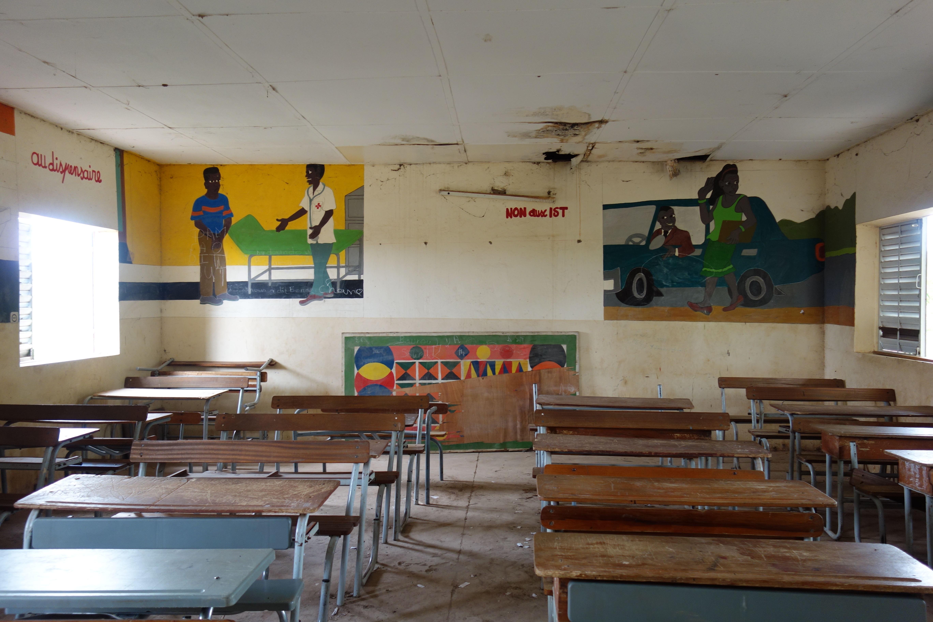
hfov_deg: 63.7
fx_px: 752
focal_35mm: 29
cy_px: 311
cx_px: 466
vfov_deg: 45.0
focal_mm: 10.63
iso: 125
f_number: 2
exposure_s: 1/30
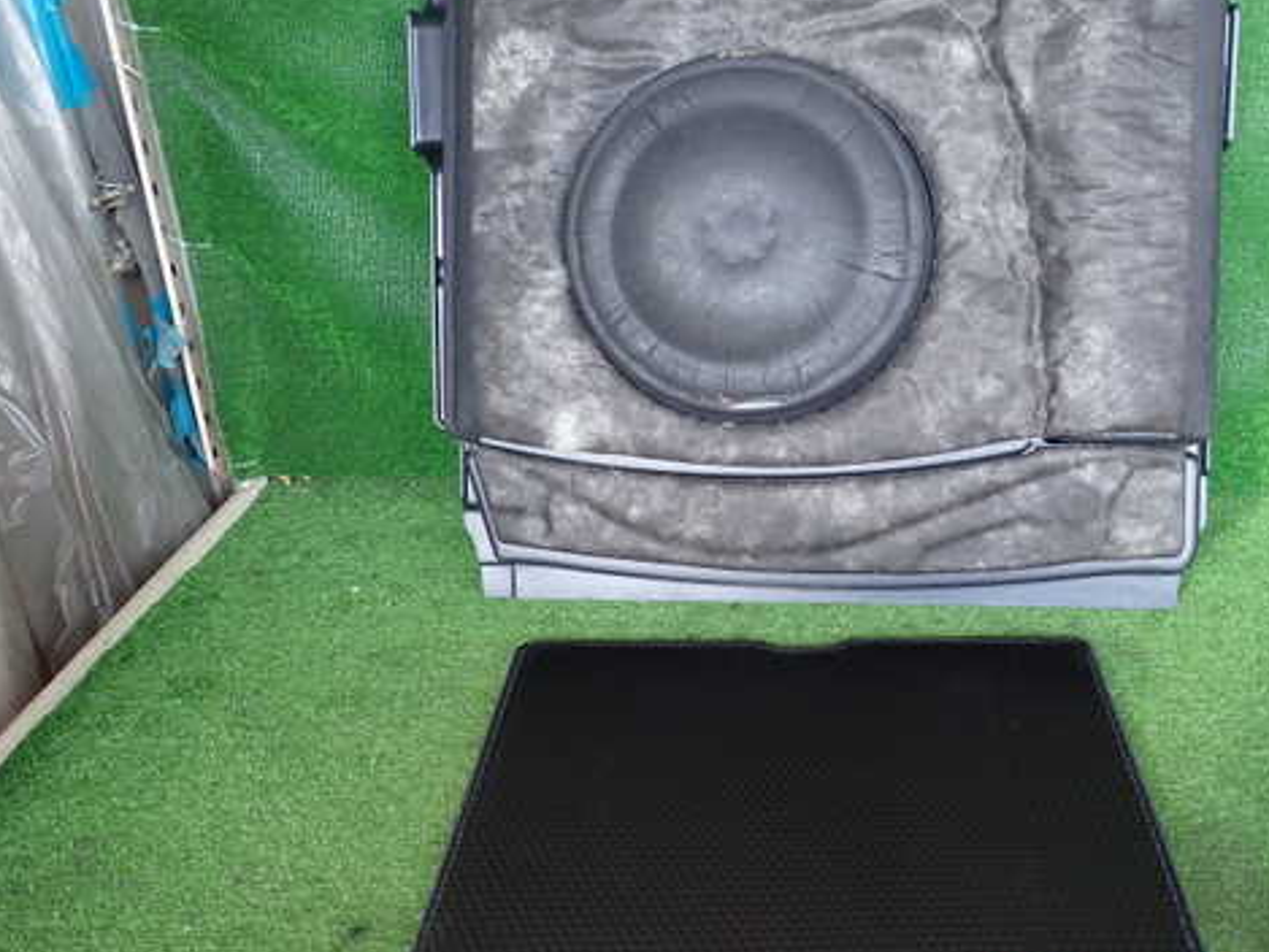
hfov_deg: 56.1
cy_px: 414
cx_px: 798
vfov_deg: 44.1
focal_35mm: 32
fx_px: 1173
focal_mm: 4.5
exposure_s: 1/125
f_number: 2
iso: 200
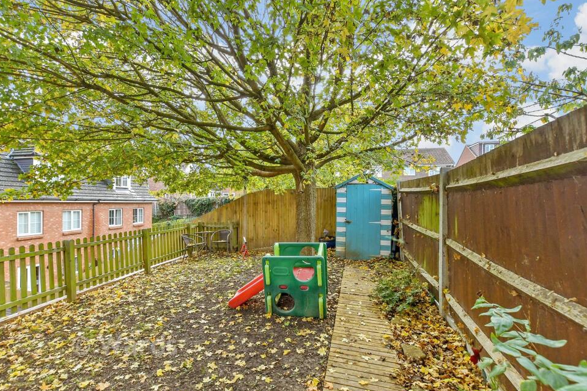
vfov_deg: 73.7
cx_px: 275
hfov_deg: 96.6
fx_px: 261
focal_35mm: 16
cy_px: 202
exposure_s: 1/50
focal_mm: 10
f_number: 8
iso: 200
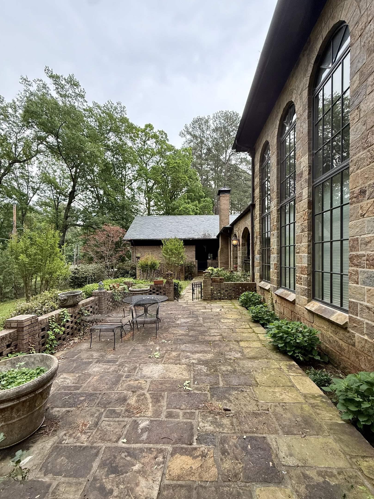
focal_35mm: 15
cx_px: 189
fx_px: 216
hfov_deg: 81.8
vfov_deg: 98.1
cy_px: 262
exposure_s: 1/99
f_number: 2.2
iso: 125
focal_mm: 2.22
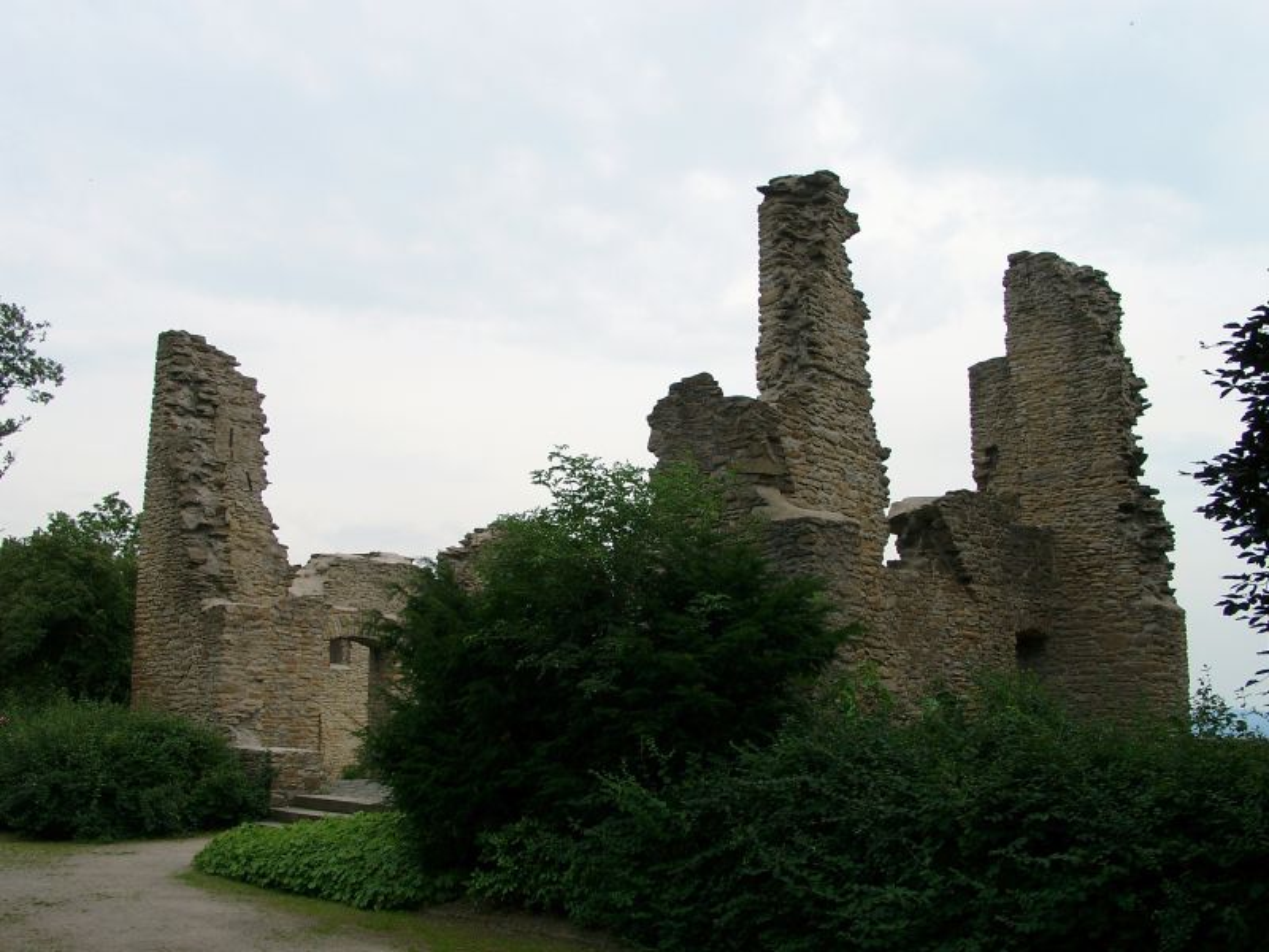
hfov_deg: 52.6
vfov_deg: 40.7
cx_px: 634
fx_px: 1283
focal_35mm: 35
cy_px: 476
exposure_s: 1/575
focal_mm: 7.39
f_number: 4
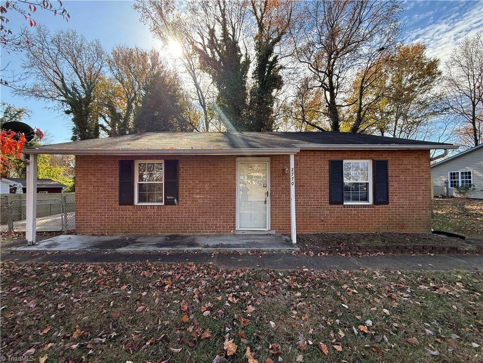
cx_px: 242
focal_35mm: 14
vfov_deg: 85.7
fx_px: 195
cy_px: 182
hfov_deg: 102.1
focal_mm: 2.22
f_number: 2.2
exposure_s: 1/430
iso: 64
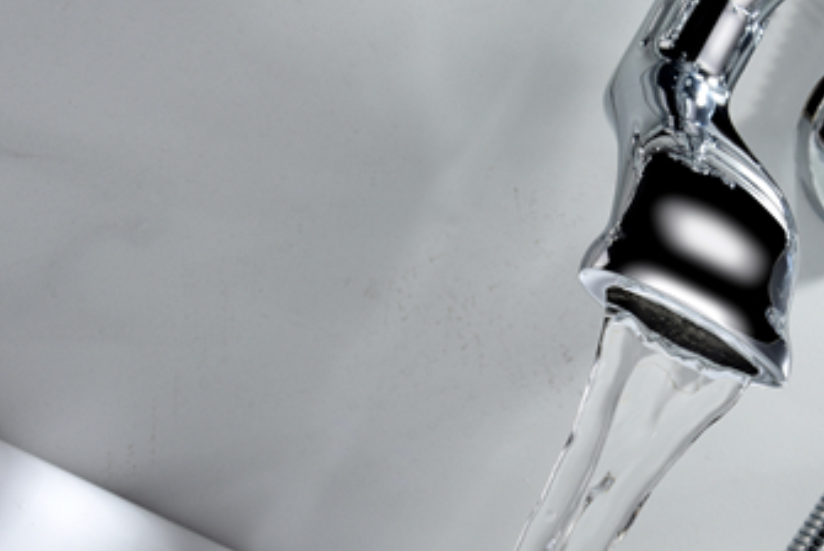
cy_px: 384
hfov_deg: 23.7
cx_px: 573
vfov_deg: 16.1
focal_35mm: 85
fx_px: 1947
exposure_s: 1/200
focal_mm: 38
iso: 100
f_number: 10
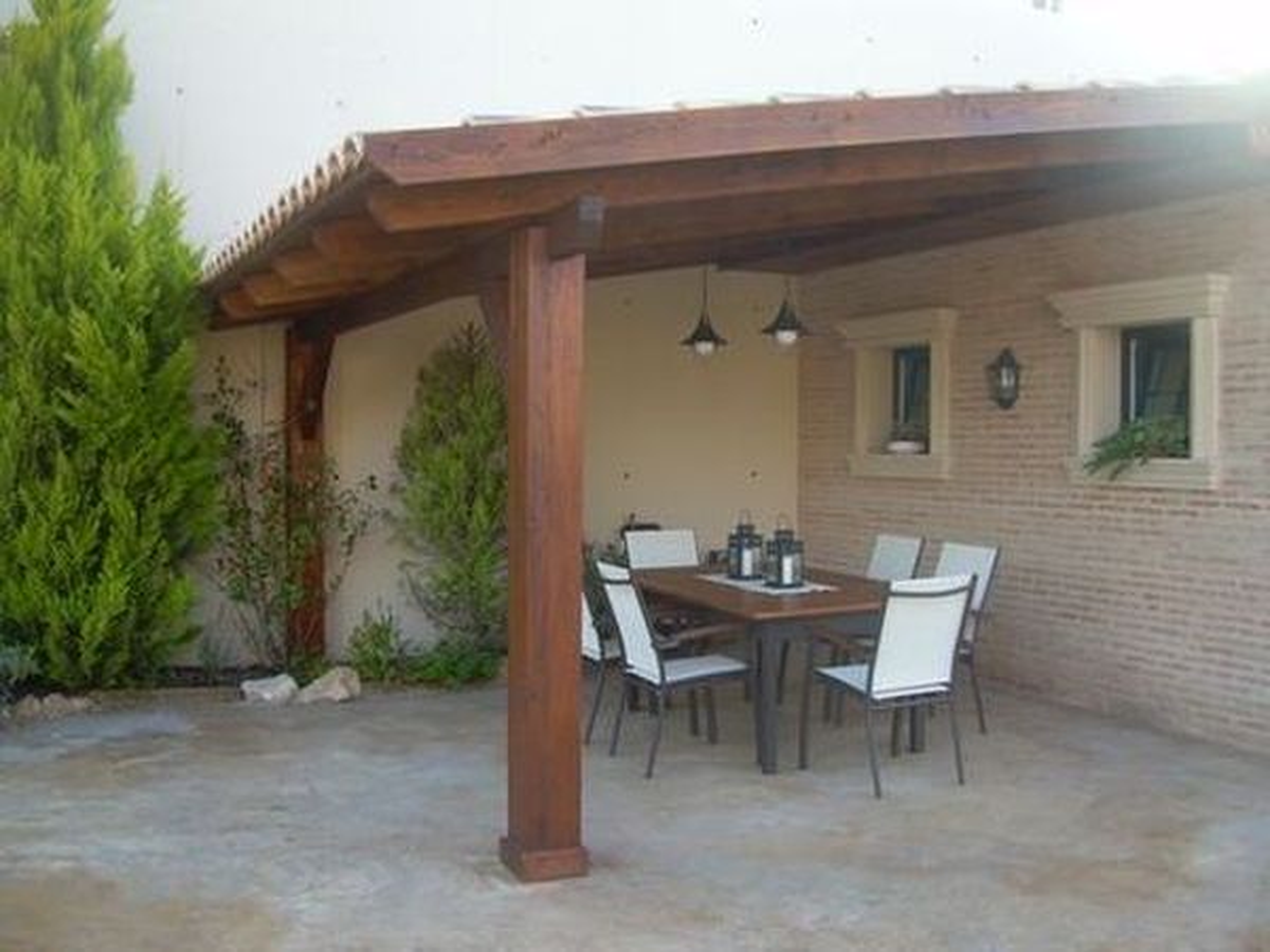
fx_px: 1394
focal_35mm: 38
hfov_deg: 49.0
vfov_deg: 37.7
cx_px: 635
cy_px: 476
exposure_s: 1/92.5
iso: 50
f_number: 2.8
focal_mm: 6.3
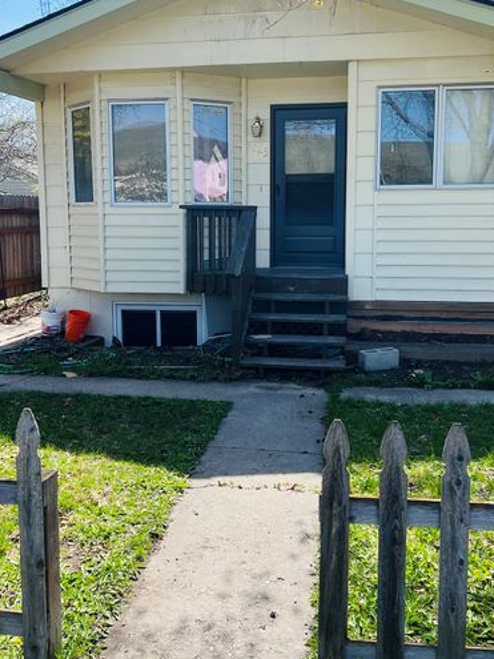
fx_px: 666
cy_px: 286
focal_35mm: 35
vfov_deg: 52.5
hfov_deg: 40.7
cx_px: 260
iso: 50
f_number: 1.5
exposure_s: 1/1669
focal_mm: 5.7
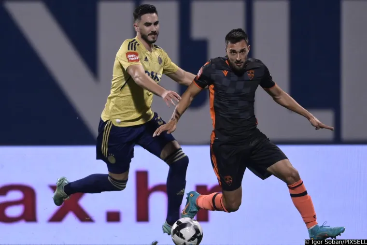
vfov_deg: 3.4
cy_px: 122
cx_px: 184
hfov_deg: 5.2
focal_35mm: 400
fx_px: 4078
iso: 5000
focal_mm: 400
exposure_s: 1/2500
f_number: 2.8
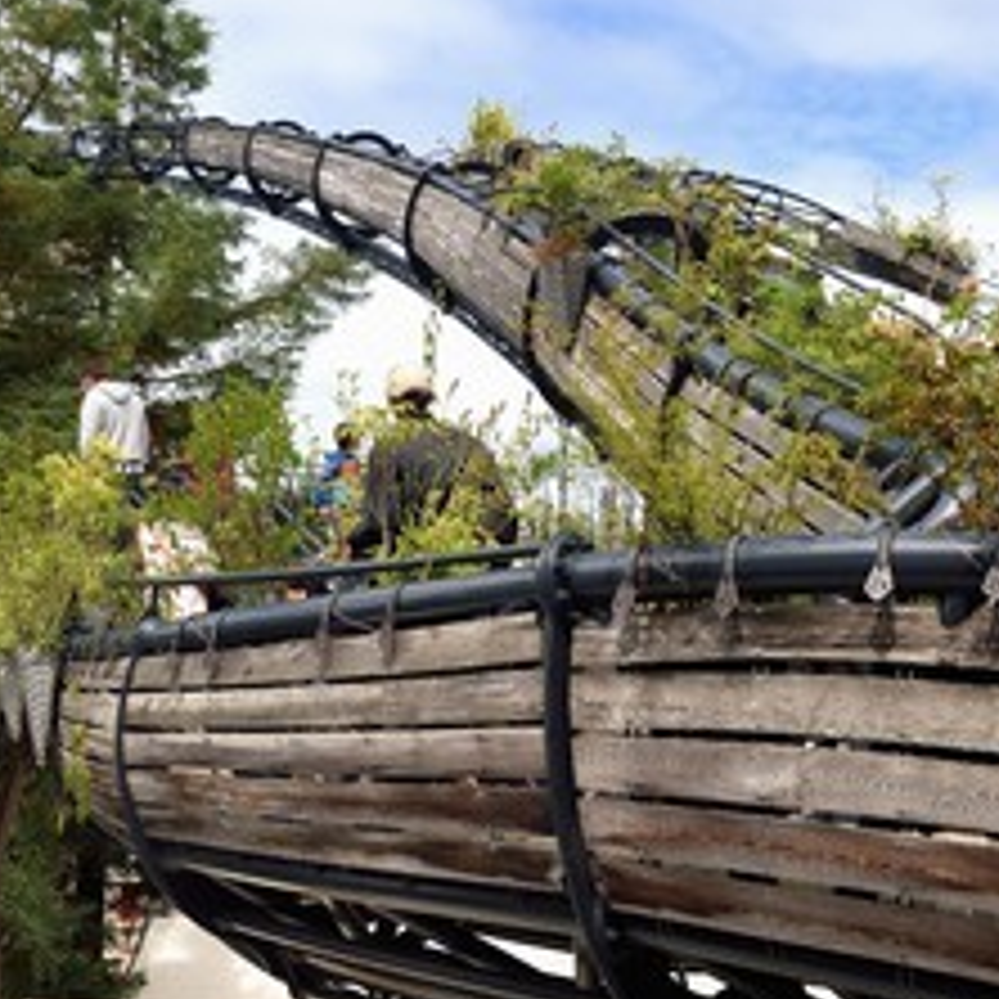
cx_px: 515
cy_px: 536
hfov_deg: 34.0
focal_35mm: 50
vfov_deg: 34.0
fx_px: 1633
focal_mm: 31
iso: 200
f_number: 10
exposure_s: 1/250
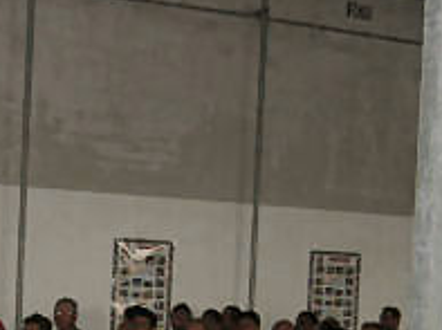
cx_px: 54
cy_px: 415
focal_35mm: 114
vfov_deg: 12.6
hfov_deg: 17.1
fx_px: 1453
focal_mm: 7.8
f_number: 2.8
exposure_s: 1/60.1
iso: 93
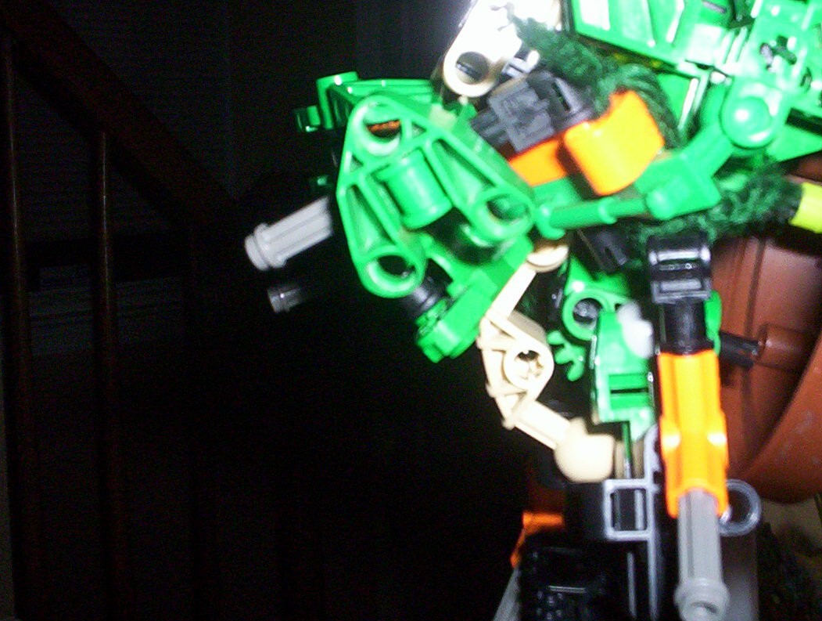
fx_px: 1404
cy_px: 232
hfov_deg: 32.5
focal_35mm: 59
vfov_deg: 24.8
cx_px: 494
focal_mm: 4.99
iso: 140
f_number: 4.5
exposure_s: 1/60
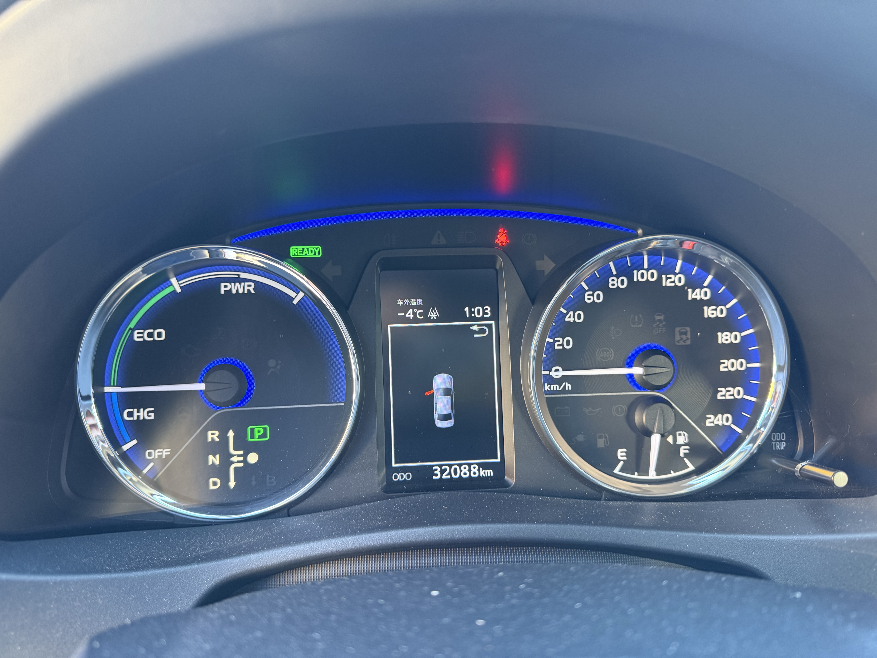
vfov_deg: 56.8
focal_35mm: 24
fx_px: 608
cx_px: 438
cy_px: 329
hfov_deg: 71.6
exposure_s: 1/50
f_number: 1.78
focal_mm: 6.76
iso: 320
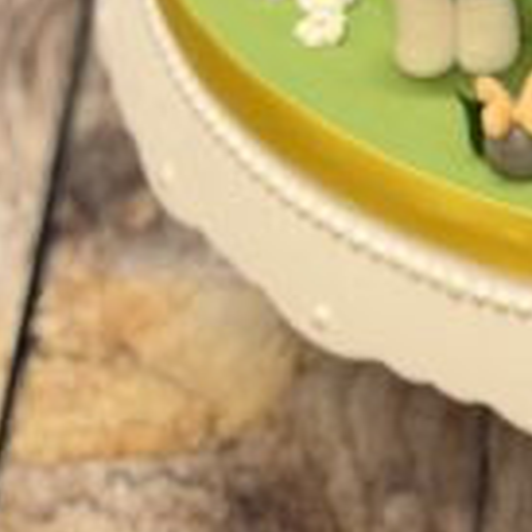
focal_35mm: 237
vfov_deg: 7.0
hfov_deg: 7.3
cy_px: -668
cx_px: 819
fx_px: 4121
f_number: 1.78
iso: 64
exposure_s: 1/50
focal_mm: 6.76
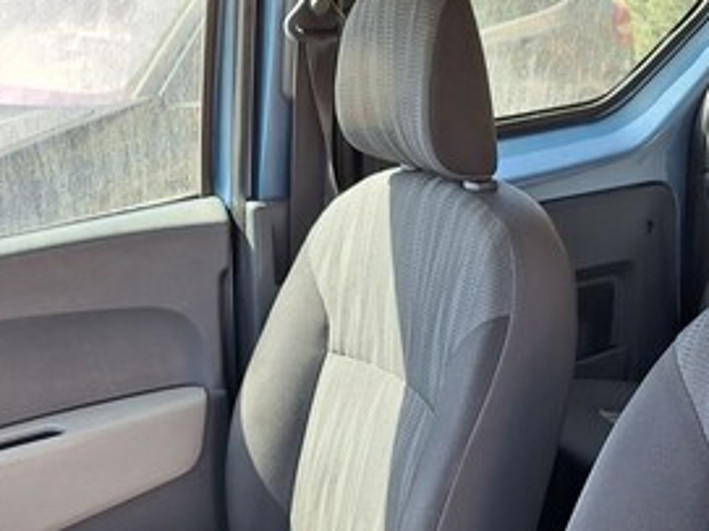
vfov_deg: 27.4
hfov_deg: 36.1
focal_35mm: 51
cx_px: 578
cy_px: 489
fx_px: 1044
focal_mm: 5.54
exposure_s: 1/214
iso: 40
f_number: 1.8
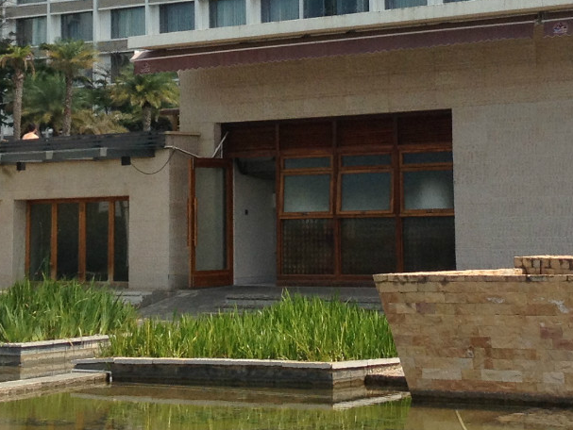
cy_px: -82
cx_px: 295
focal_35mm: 118
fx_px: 1954
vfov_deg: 12.3
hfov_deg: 16.7
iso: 50
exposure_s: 1/1534
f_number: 2.4
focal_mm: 4.28
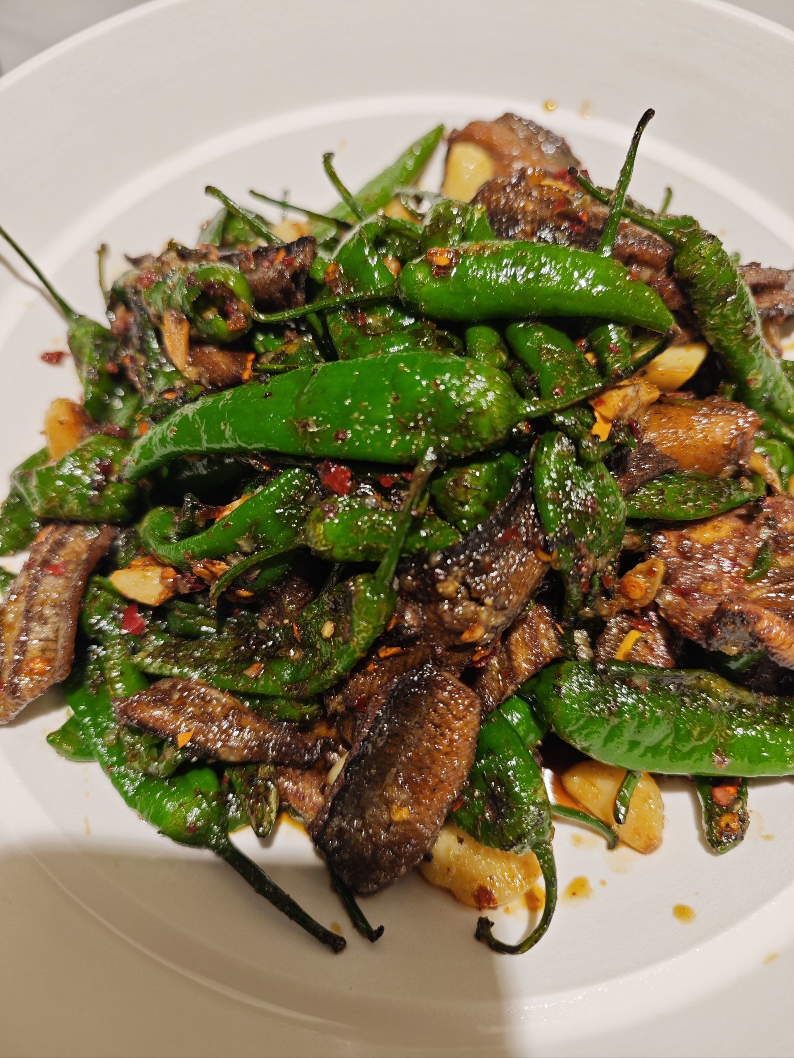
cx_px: 397
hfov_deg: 58.9
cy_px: 529
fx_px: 703
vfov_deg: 73.9
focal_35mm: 23
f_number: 2
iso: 100
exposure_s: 1/71.9
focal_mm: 8.72
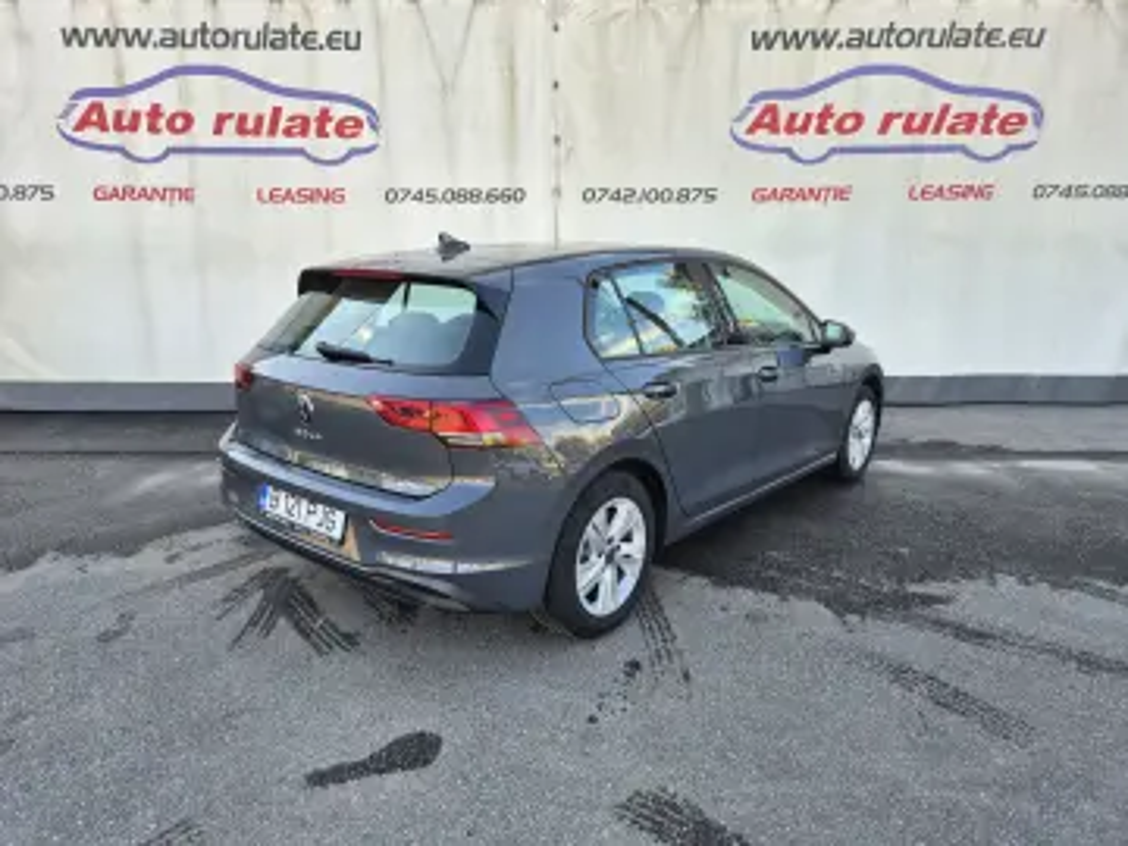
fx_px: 749
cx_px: 564
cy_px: 423
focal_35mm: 23
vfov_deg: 58.9
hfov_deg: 73.9
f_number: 1.8
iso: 25
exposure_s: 1/180
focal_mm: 5.4
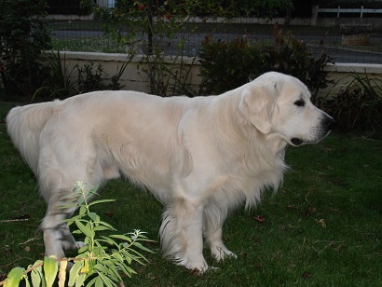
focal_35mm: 57
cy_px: 144
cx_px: 191
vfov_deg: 25.7
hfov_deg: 33.8
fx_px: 629
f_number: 4.5
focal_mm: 10.04
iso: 125
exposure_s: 1/50
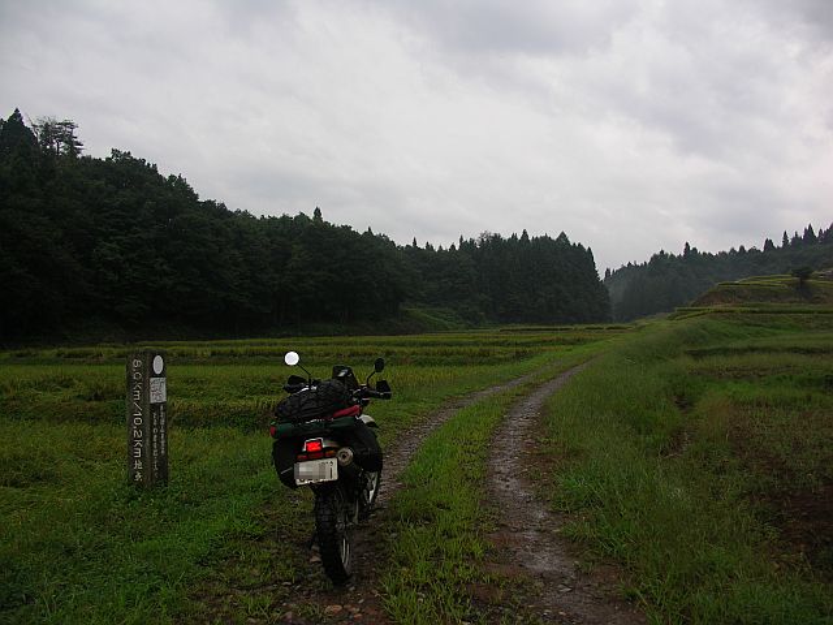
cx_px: 416
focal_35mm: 28
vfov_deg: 49.7
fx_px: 674
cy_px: 312
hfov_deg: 63.4
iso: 50
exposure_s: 1/100
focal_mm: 7.2
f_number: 3.2
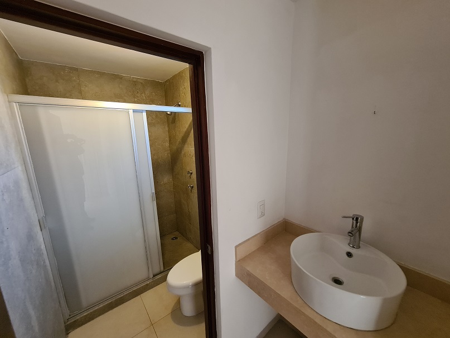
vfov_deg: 89.9
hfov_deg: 106.2
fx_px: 169
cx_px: 225
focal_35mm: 13
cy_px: 169
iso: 400
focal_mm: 2.2
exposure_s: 1/30
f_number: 2.2
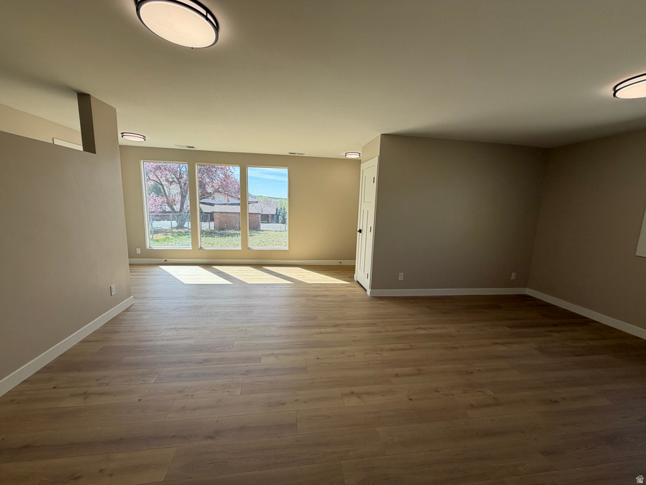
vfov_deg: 85.7
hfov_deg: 102.1
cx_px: 323
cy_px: 242
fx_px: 261
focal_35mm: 14
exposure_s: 1/229
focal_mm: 2.22
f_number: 2.2
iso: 40
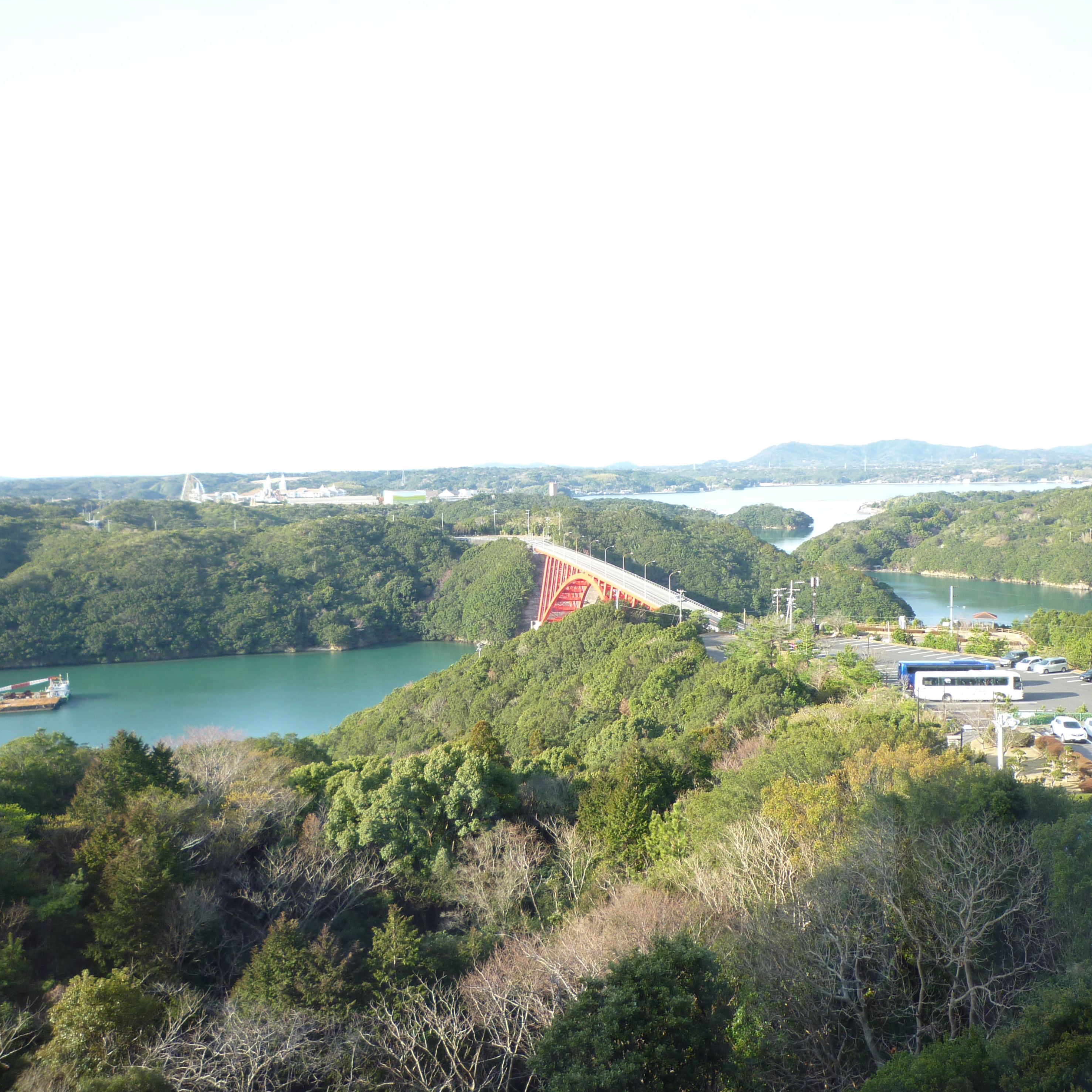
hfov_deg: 54.0
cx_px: 586
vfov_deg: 54.0
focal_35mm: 30
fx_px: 1071
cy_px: 548
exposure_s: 1/160
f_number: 2.8
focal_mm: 4.4
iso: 80
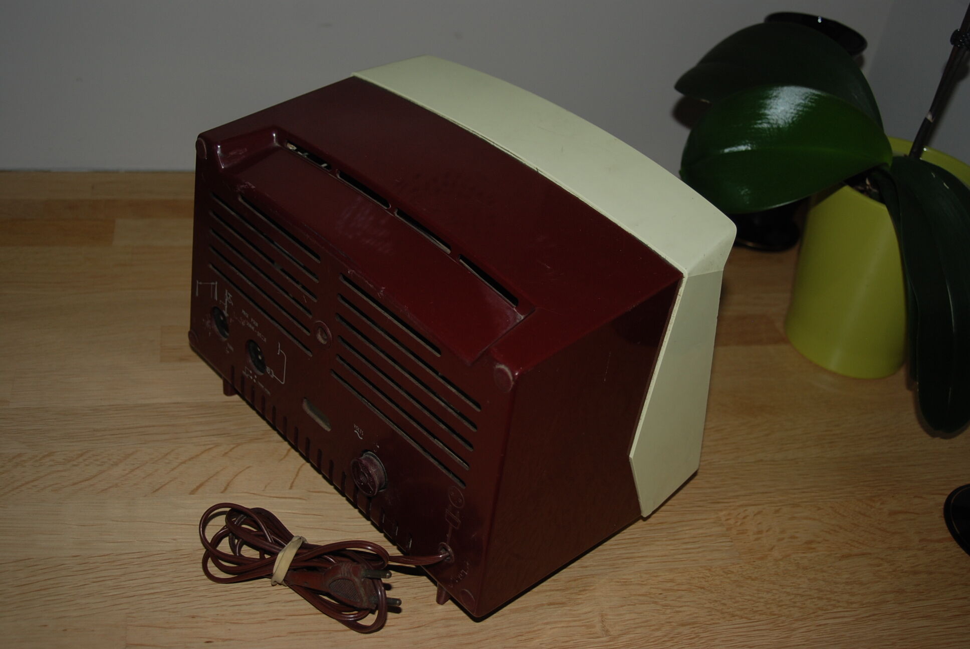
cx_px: 485
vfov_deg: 34.3
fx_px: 1052
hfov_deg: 49.5
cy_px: 324
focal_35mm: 39
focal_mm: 26
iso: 200
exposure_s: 1/60
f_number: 4.2
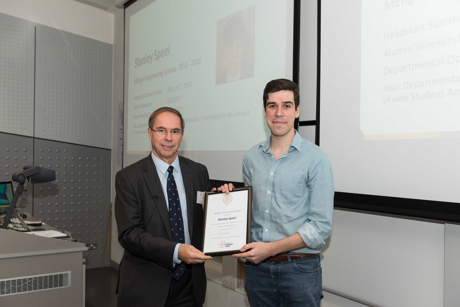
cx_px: 230
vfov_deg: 36.9
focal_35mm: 36
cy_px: 154
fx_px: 460
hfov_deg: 53.1
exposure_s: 1/125
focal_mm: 36
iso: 400
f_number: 5
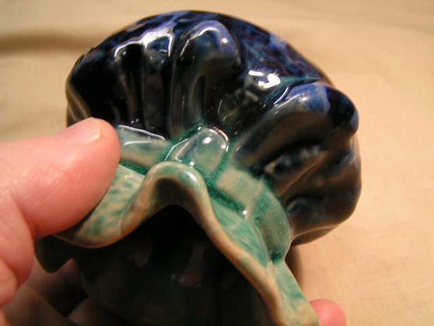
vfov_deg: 37.7
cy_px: 163
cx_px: 217
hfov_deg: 49.0
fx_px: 476
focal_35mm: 38
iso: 50
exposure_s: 1/30
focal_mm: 5.8
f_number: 3.2
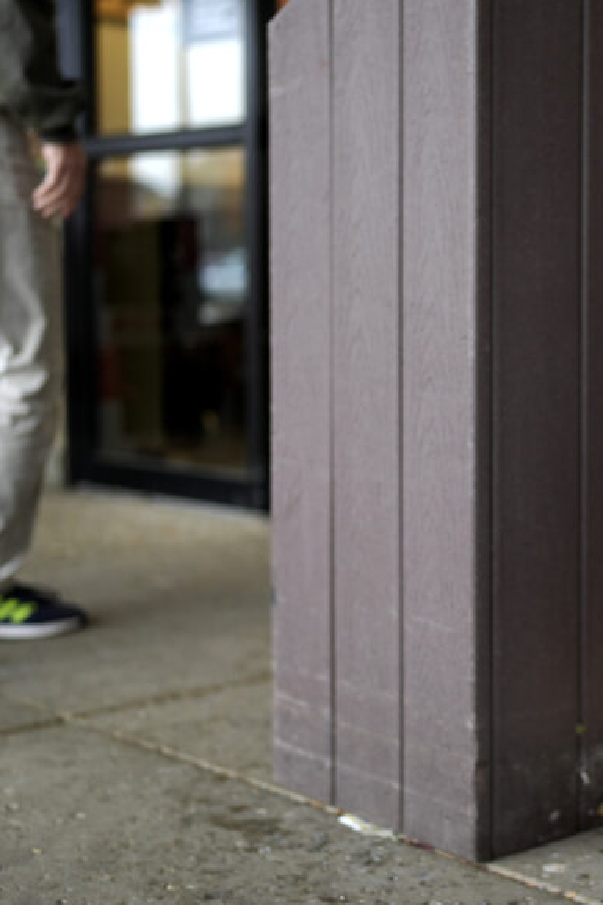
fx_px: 1559
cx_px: 573
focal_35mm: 62
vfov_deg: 32.4
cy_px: 416
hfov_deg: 21.3
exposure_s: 1/400
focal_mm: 35
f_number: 1.4
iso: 320
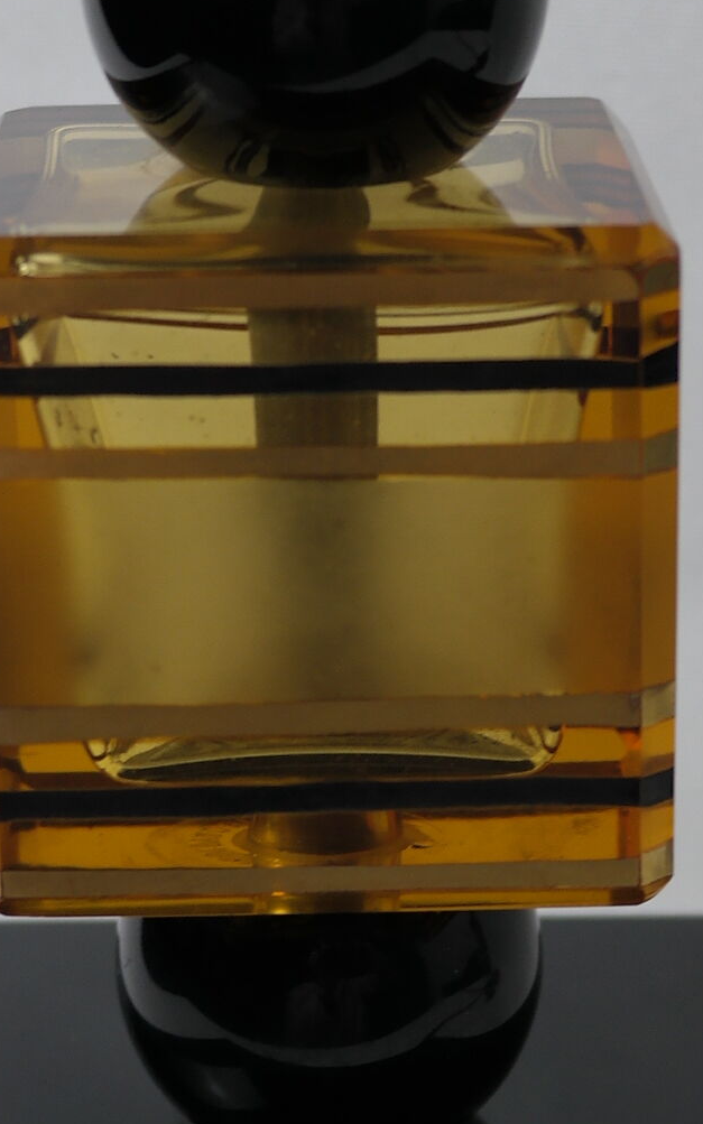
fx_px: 3709
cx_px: 343
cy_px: 700
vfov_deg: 17.2
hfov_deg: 10.8
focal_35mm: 121
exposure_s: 1/50
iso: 200
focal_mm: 26
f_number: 4
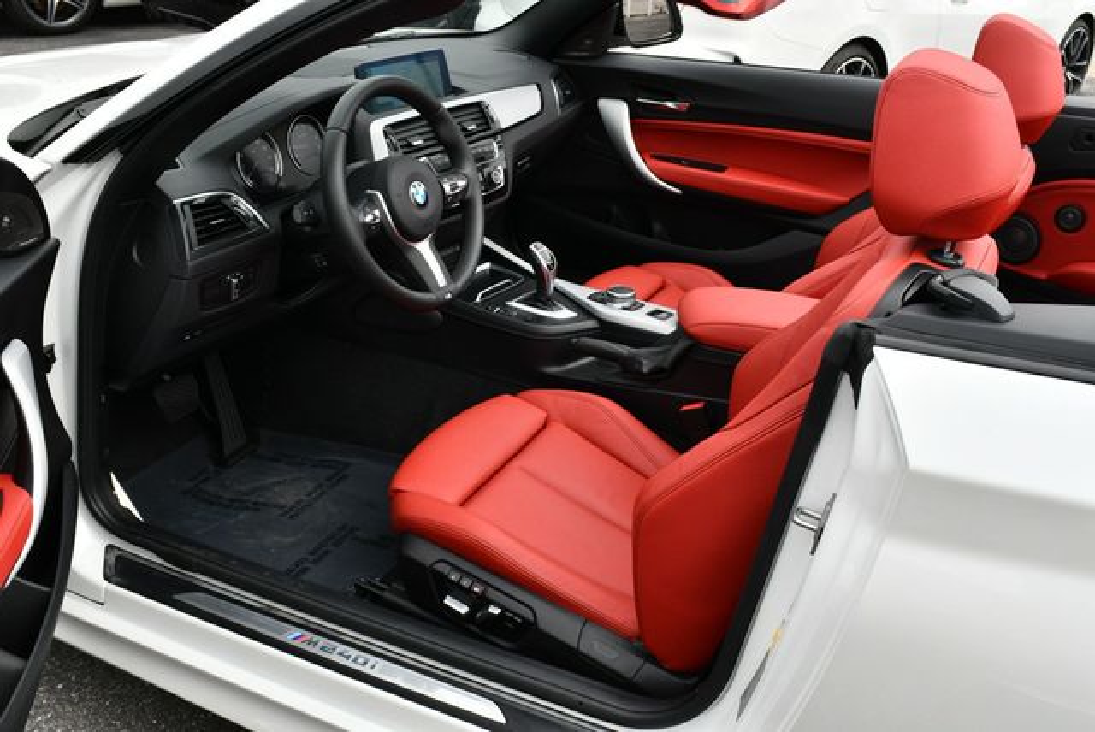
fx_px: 1096
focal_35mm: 36
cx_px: 548
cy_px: 366
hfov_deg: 53.1
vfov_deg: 36.9
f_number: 8
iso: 180
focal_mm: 18
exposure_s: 1/250
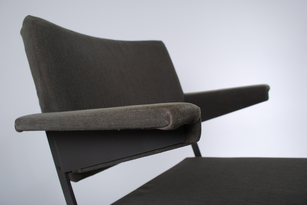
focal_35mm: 27
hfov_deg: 67.3
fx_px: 231
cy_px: 102
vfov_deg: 48.1
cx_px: 154
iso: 100
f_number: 9
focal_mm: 18
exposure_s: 1/160
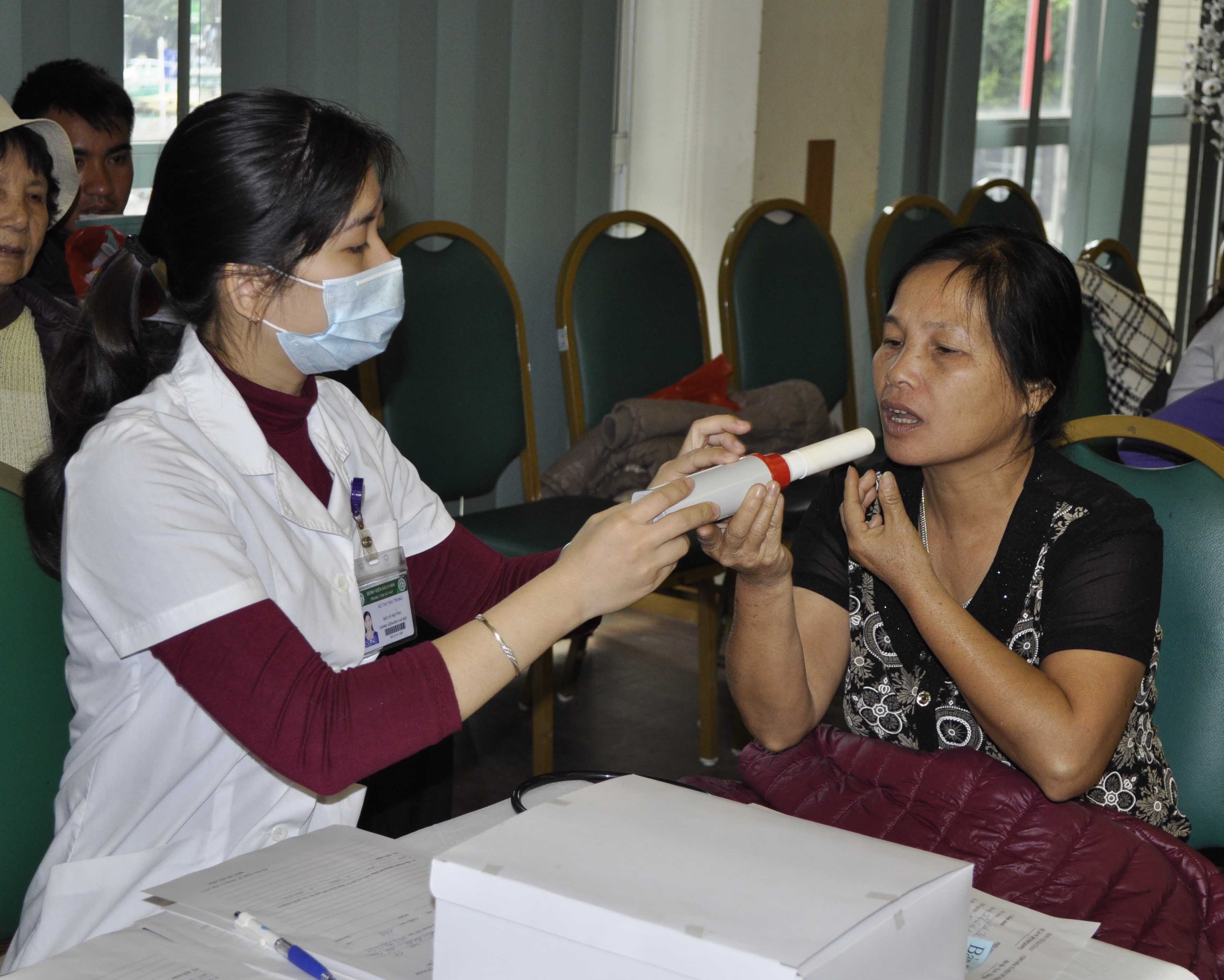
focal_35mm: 65
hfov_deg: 29.1
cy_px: 489
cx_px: 613
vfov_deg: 23.5
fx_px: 2355
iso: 640
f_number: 5
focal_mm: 38
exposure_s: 1/80
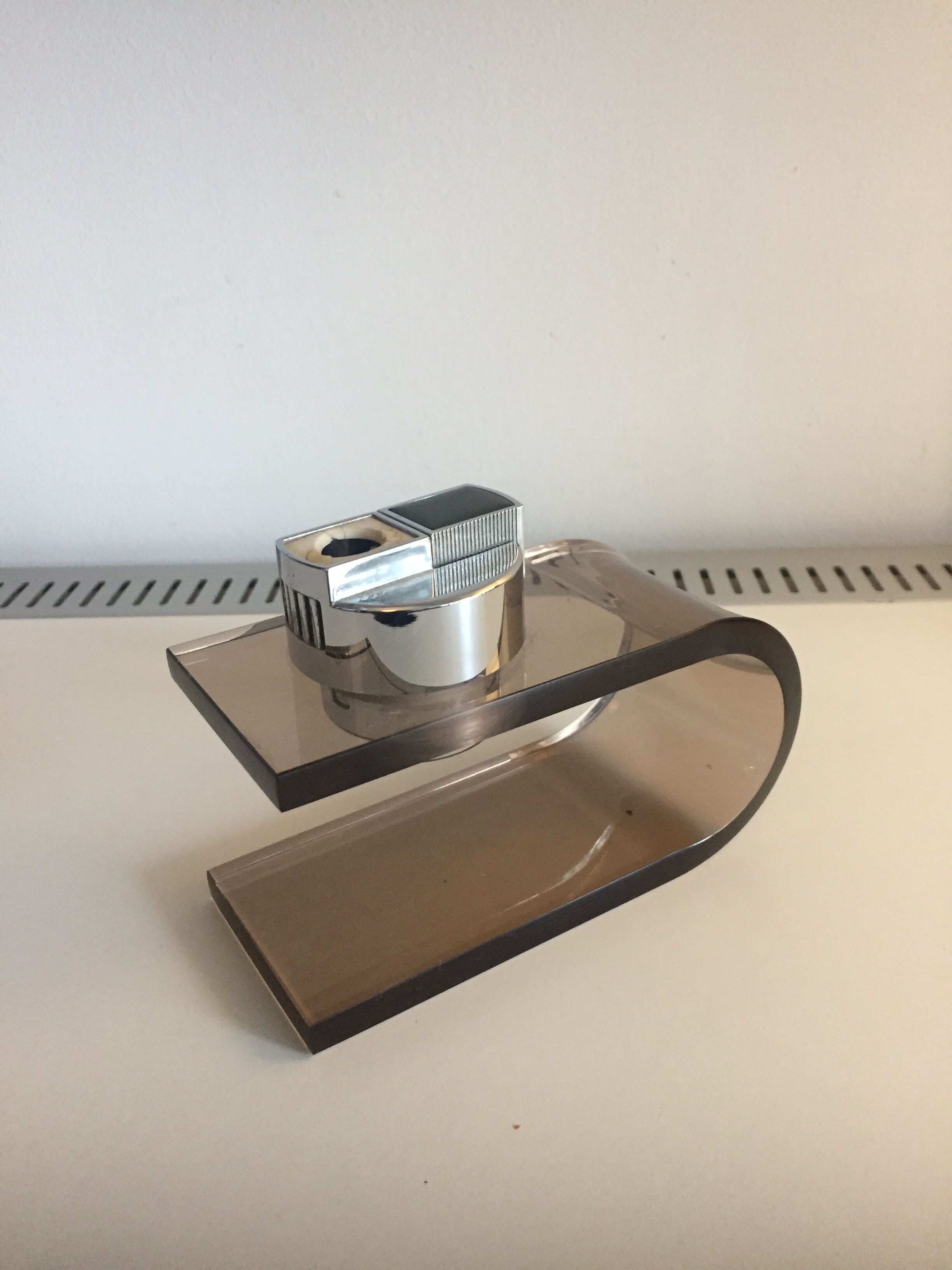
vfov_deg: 61.7
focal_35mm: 29
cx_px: 476
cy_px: 635
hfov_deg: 48.2
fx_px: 1063
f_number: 2.2
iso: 250
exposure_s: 1/33
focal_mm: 4.15
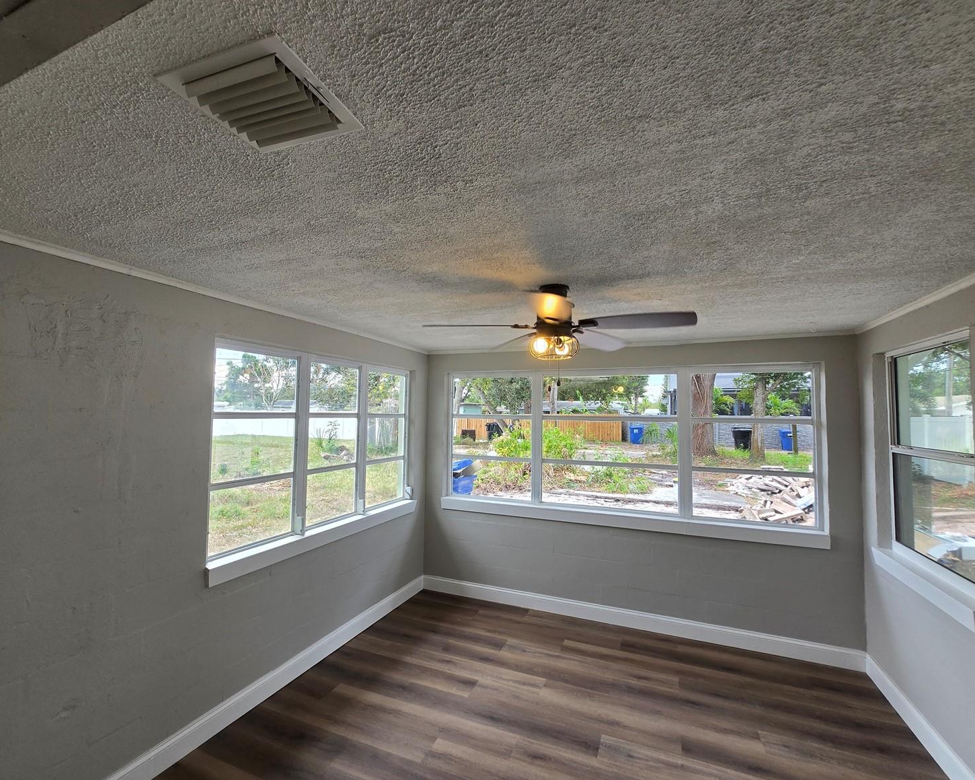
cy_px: 394
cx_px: 500
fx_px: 404
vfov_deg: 88.0
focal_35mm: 14
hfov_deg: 100.7
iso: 25
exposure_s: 1/60
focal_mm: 1.7
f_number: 2.2
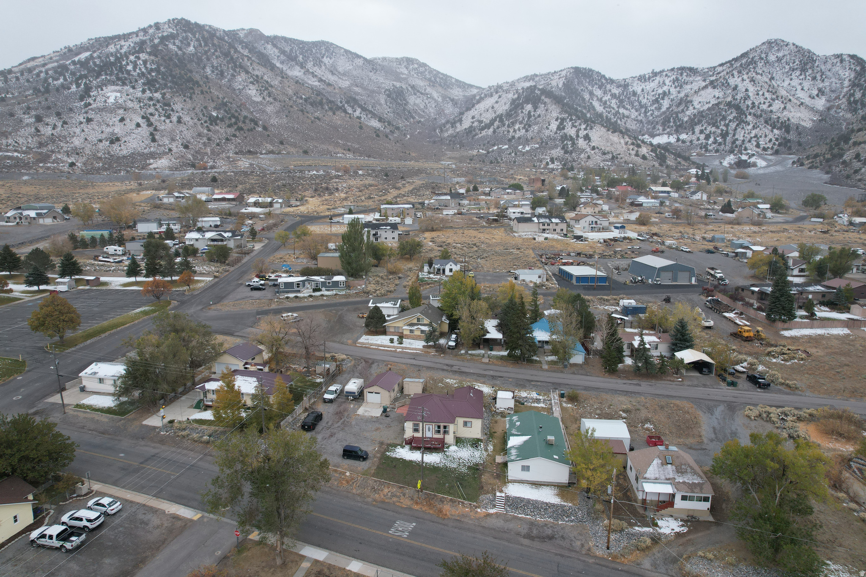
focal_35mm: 22
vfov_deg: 57.2
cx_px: 433
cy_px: 288
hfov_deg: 78.6
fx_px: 529
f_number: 2.8
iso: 200
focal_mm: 8.38
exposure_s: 1/800
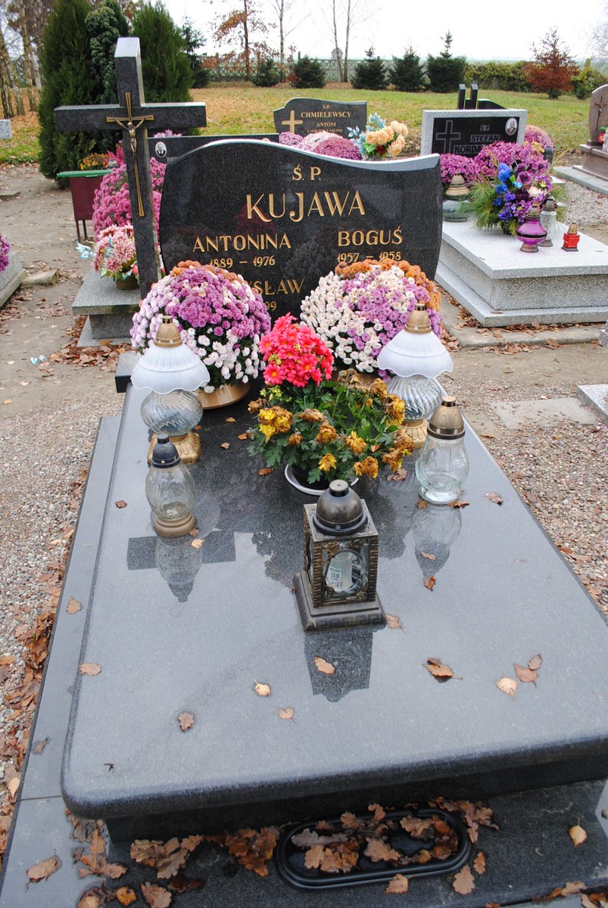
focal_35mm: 27
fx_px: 682
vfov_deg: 67.3
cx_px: 304
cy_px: 454
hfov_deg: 48.0
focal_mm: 18
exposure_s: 1/80
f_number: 4.5
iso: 200
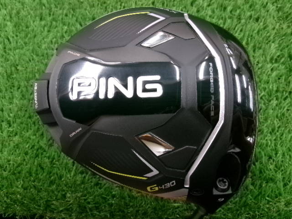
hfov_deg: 63.4
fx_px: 236
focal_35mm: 28
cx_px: 146
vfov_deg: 49.7
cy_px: 110
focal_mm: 5.1
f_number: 3.9
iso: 800
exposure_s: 1/34
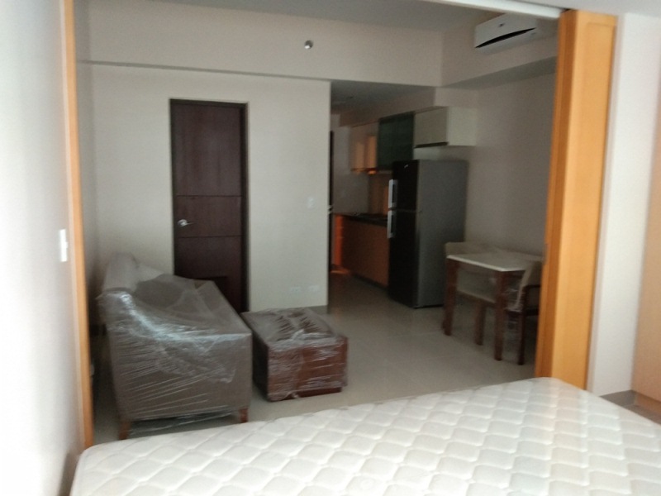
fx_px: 592
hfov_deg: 58.4
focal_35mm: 31
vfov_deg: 45.4
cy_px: 248
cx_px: 330
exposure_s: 1/14.3
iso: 400
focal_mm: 3.69
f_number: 2.2
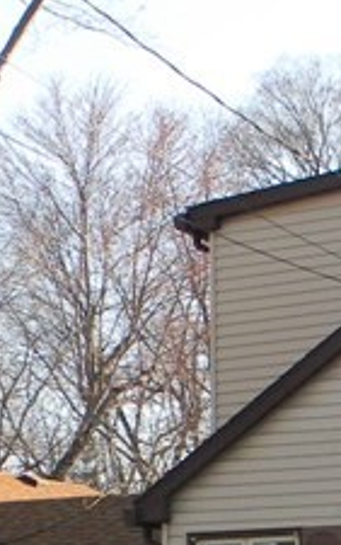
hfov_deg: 9.6
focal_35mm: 135
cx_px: 380
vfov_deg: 15.1
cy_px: 574
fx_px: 2004
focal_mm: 5
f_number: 3.5
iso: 112
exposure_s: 1/334
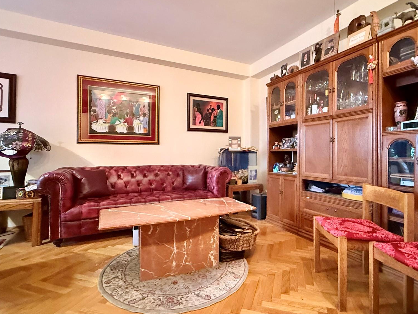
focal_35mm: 19
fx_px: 229
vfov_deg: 68.7
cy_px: 152
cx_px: 223
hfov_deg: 84.5
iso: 1000
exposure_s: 1/40
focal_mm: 2.22
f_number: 2.2
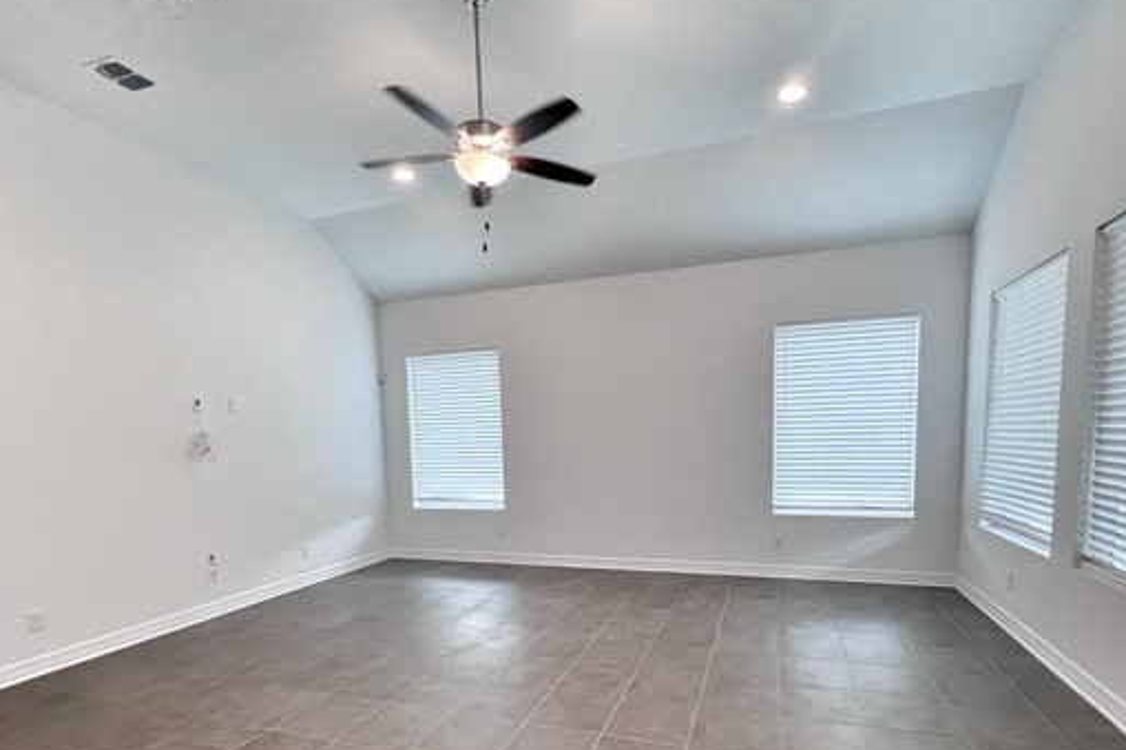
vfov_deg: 68.5
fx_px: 532
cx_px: 582
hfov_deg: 93.3
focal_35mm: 17
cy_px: 498
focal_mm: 1.57
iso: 125
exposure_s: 1/120
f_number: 1.8
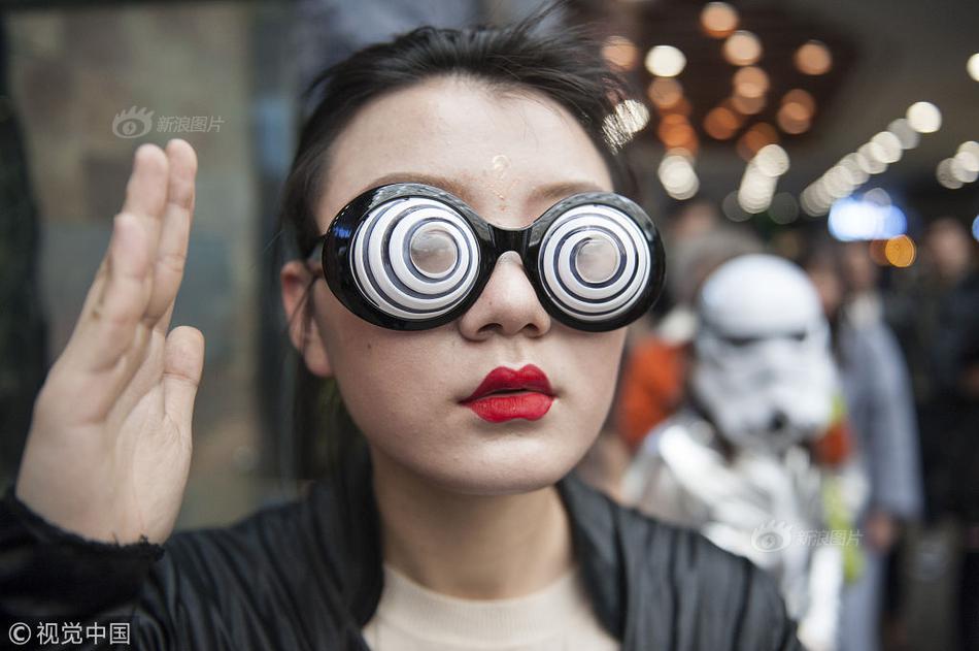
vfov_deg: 38.8
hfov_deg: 55.9
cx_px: 490
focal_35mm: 34
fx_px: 923
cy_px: 326
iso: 1250
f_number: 2.8
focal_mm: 34
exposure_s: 1/320
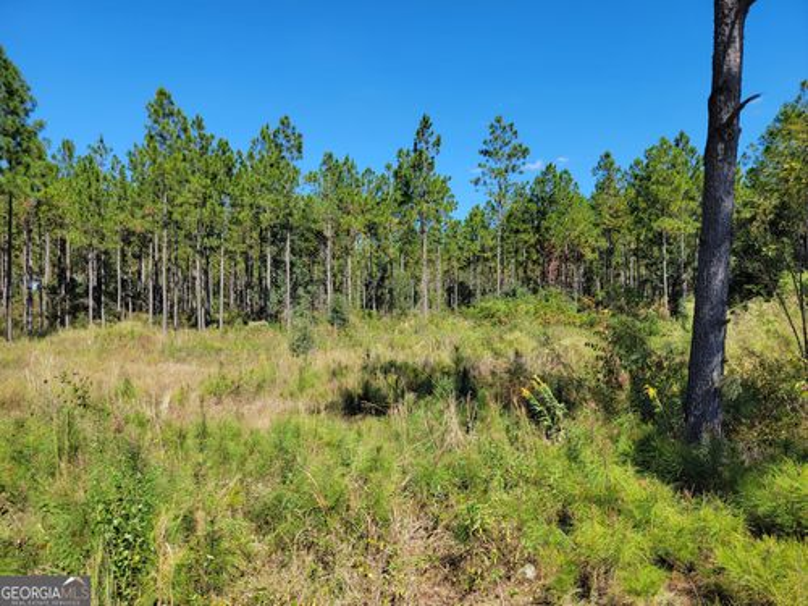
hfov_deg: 71.6
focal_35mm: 24
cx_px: 404
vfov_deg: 56.8
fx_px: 560
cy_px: 303
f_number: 1.8
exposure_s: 1/661
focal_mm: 6.7
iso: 16
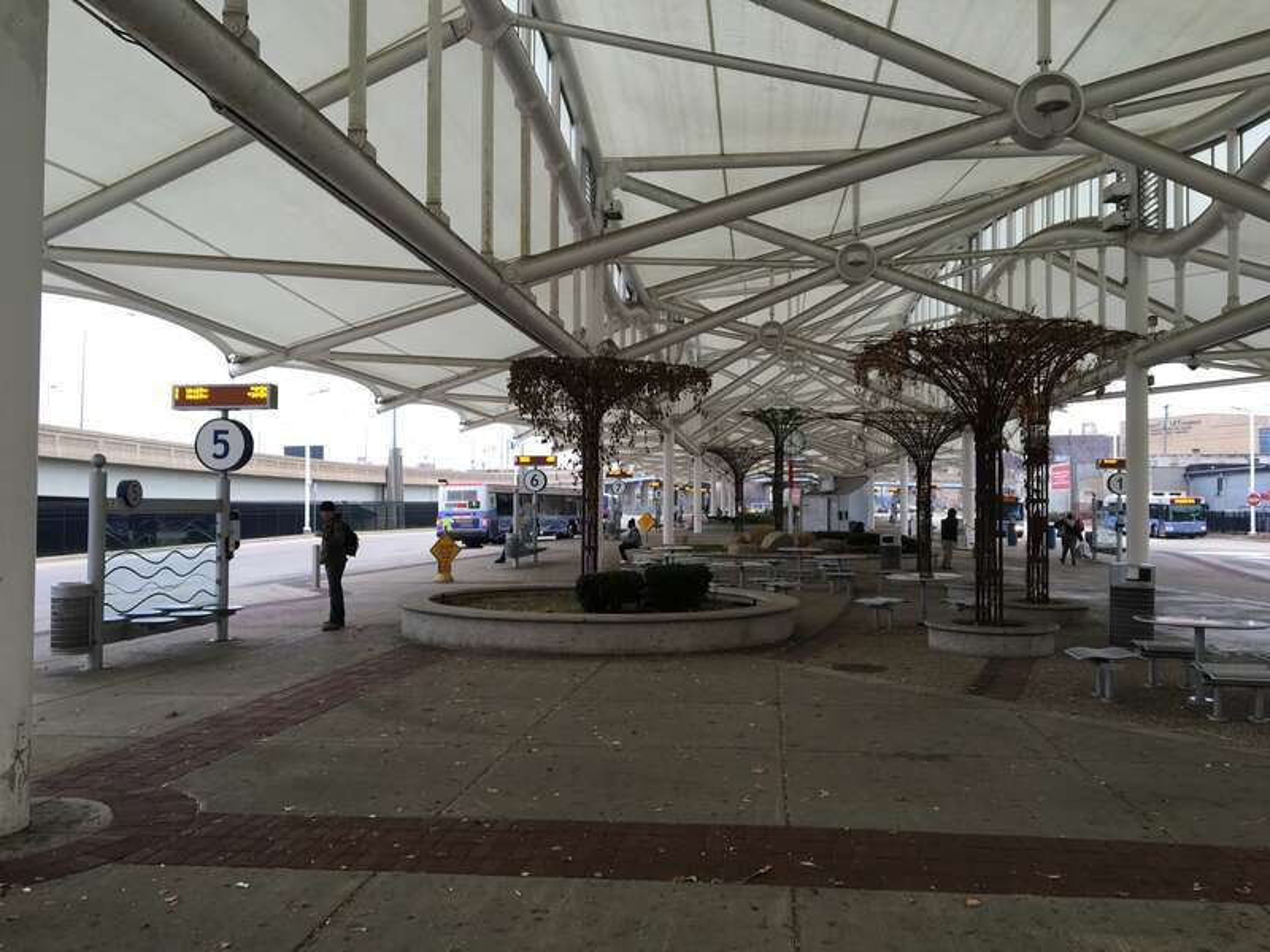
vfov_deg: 48.2
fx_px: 1064
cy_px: 476
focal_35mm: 29
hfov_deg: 61.7
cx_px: 635
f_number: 2.2
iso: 25
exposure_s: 1/60
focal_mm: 4.15
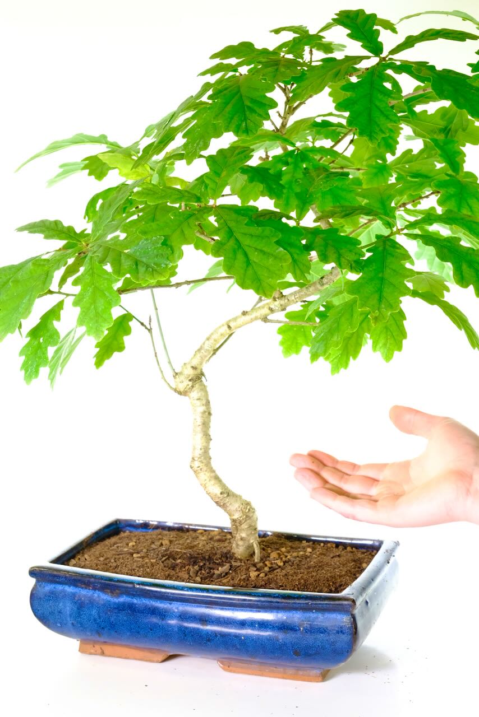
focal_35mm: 62
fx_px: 1237
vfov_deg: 32.4
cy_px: 358
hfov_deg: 21.9
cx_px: 240
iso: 3200
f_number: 9
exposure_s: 1/40
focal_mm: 41.1
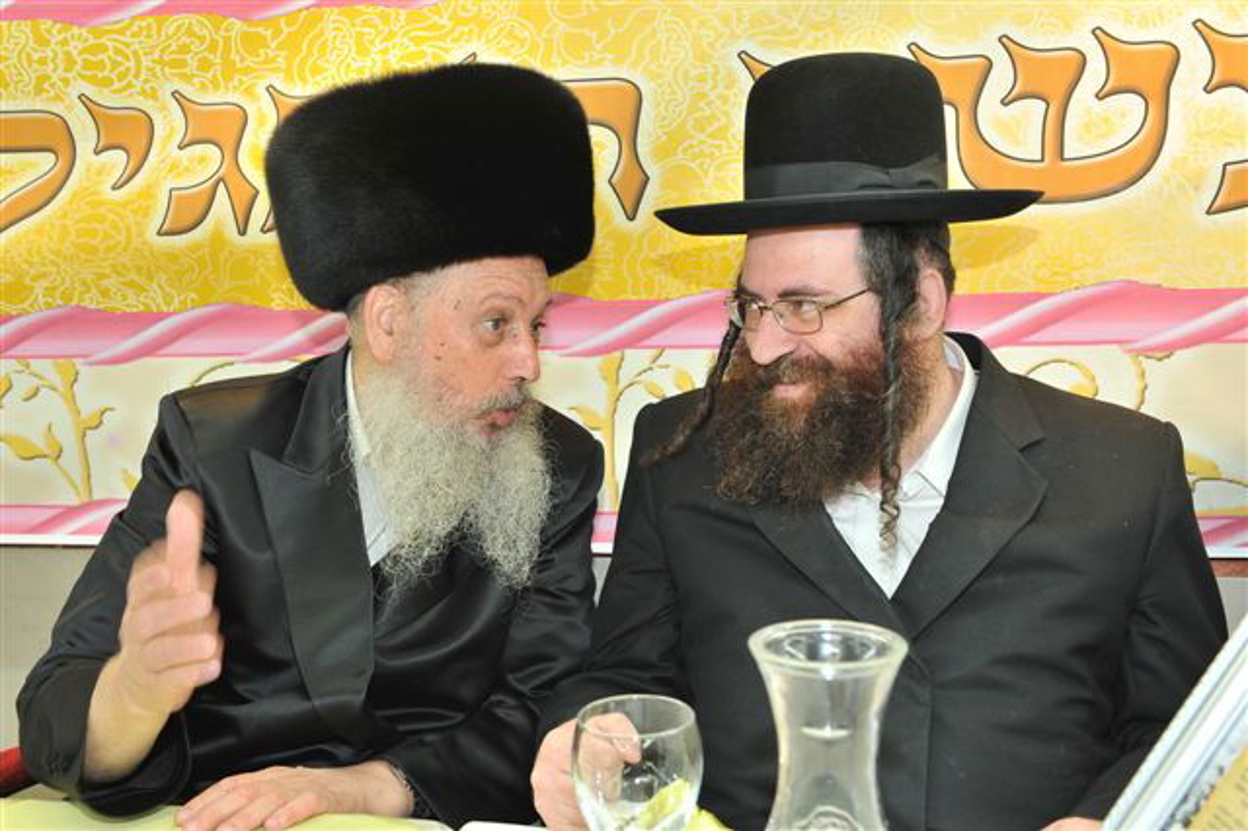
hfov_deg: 46.4
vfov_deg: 31.9
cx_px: 624
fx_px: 1455
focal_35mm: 42
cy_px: 416
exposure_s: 1/60
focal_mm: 42
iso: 800
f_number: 7.1
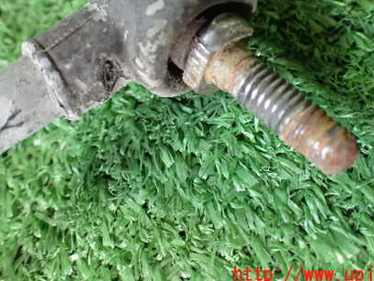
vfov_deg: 32.4
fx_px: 476
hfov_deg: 42.9
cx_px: 166
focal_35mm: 44
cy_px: 81
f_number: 2.3
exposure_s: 1/30
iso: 1250
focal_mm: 5.4
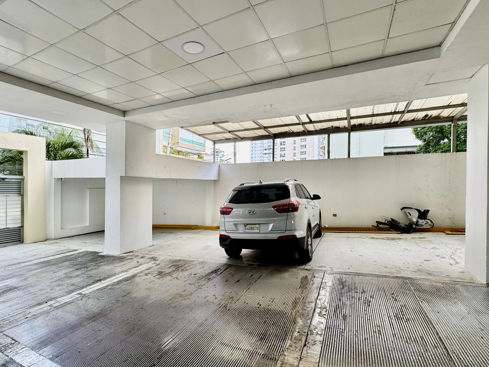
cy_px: 187
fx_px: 240
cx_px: 225
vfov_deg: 74.7
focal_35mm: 17
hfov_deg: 90.8
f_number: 2.2
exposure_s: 1/99
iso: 50
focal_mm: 2.22
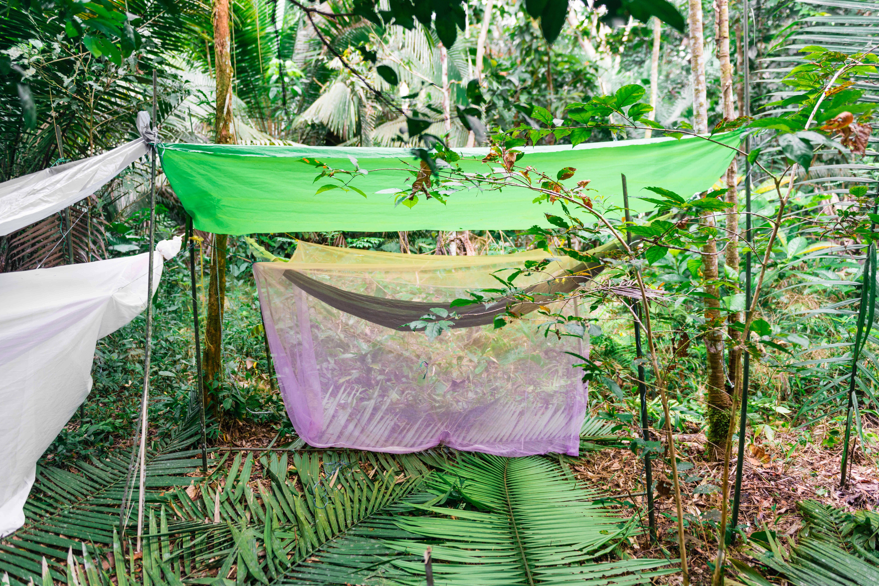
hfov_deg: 71.5
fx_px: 610
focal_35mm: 25
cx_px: 455
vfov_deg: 51.3
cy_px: 303
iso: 640
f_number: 2.8
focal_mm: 24
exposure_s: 1/125
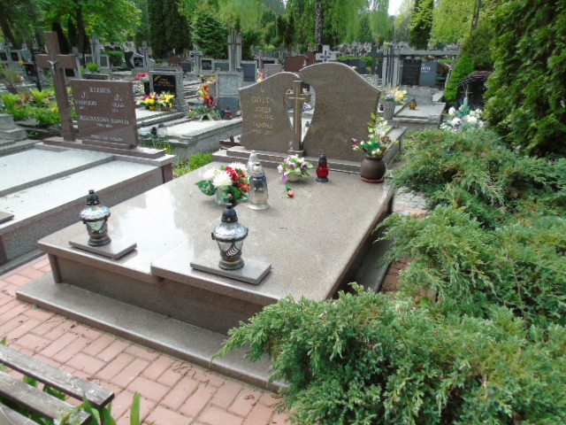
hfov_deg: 69.4
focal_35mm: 25
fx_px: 409
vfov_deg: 54.9
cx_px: 283
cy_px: 212
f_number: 3.4
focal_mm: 4.4
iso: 80
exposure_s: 1/250
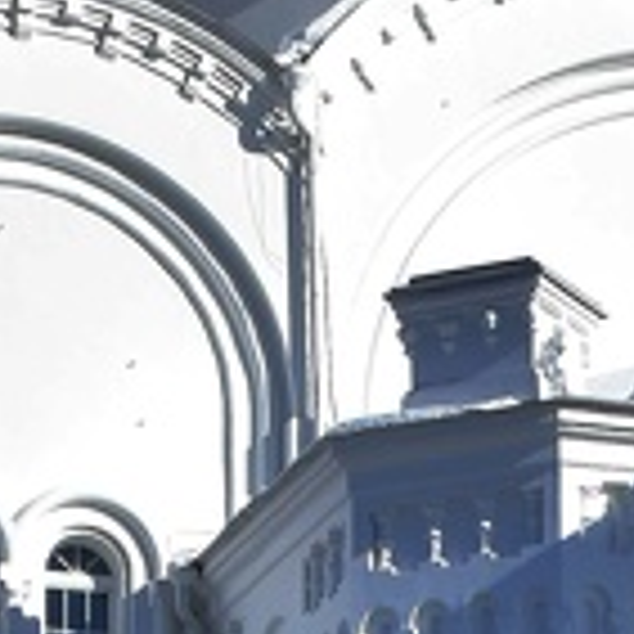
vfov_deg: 7.4
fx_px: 4724
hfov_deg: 7.6
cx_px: 654
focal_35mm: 228
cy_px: 1308
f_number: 11
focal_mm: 18
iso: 400
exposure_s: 1/640
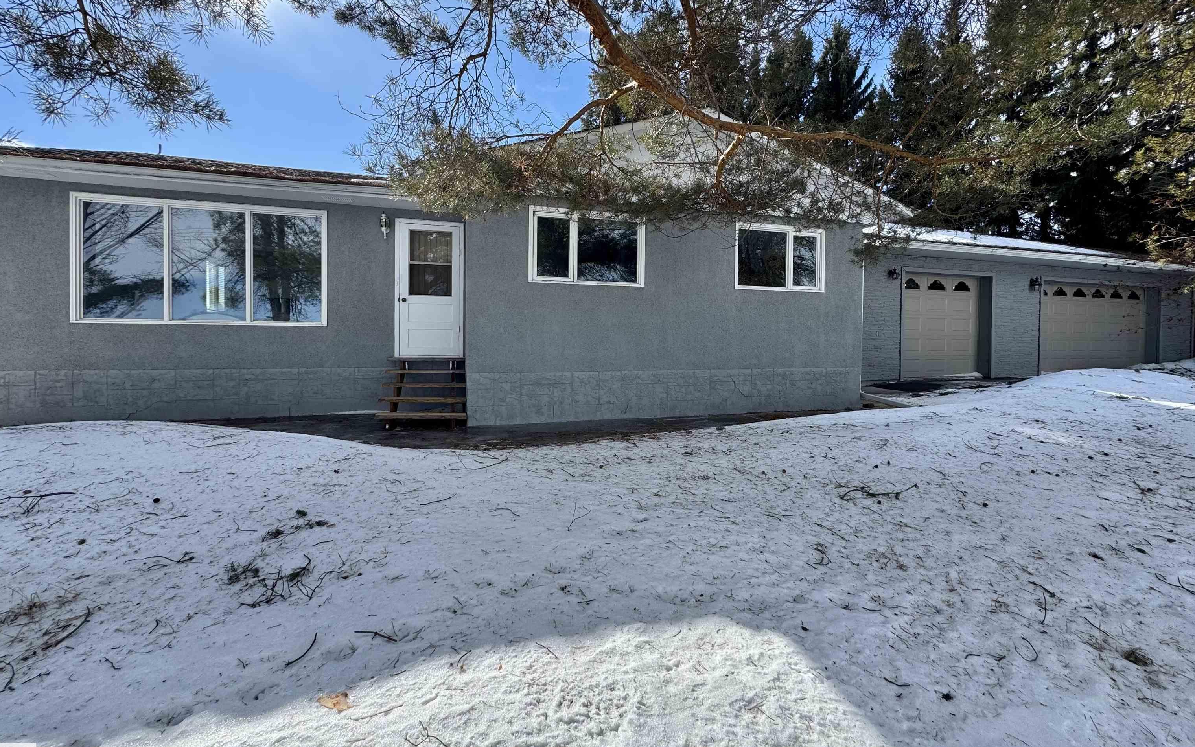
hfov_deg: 101.5
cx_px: 601
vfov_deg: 74.7
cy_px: 343
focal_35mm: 15
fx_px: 489
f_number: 2.2
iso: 40
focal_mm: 2.22
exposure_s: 1/779
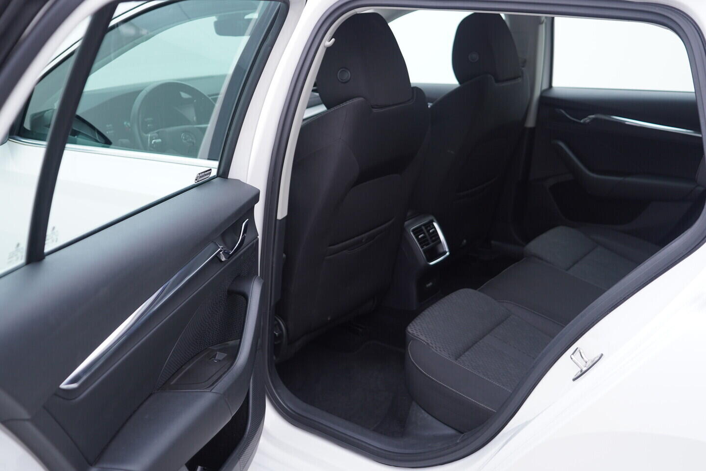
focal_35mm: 36
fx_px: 706
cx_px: 353
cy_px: 236
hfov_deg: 53.1
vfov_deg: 36.9
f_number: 2.8
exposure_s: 1/40
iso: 125
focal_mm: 24
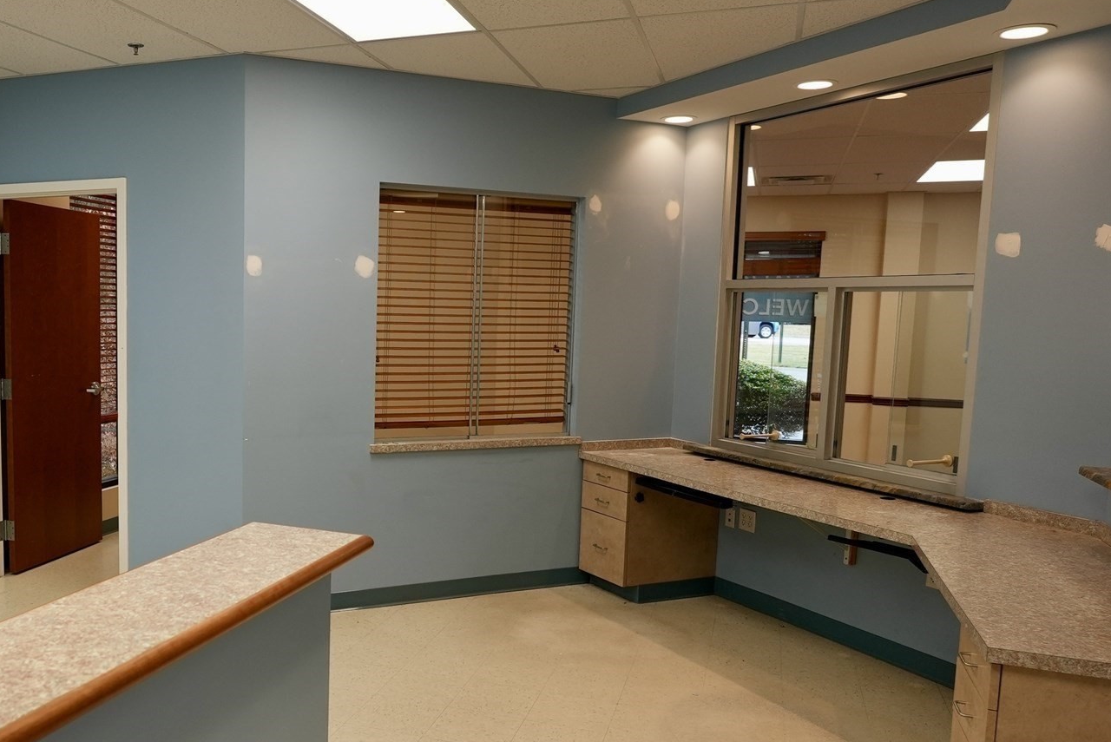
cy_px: 419
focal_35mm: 32
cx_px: 352
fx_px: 988
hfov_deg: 57.1
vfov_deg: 41.1
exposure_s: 1/200
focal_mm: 20
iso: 800
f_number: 4.5
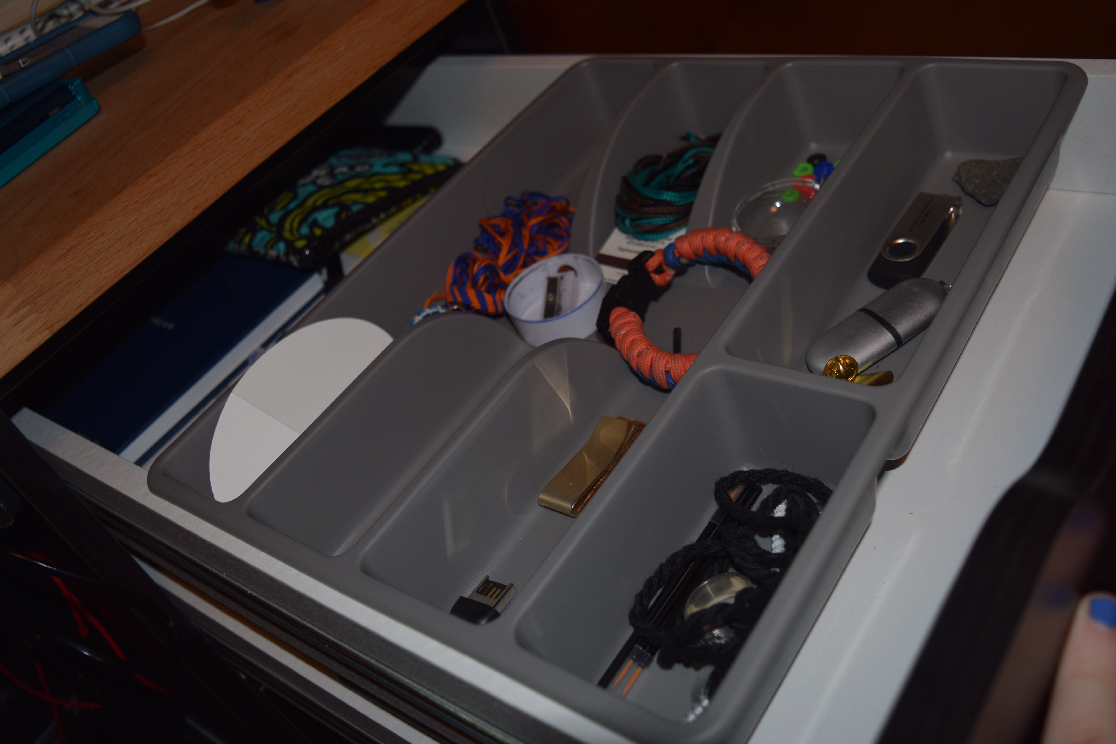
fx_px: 1085
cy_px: 318
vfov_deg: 37.8
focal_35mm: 35
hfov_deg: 54.4
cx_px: 573
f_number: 3.5
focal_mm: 20
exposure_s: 1/60
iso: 160
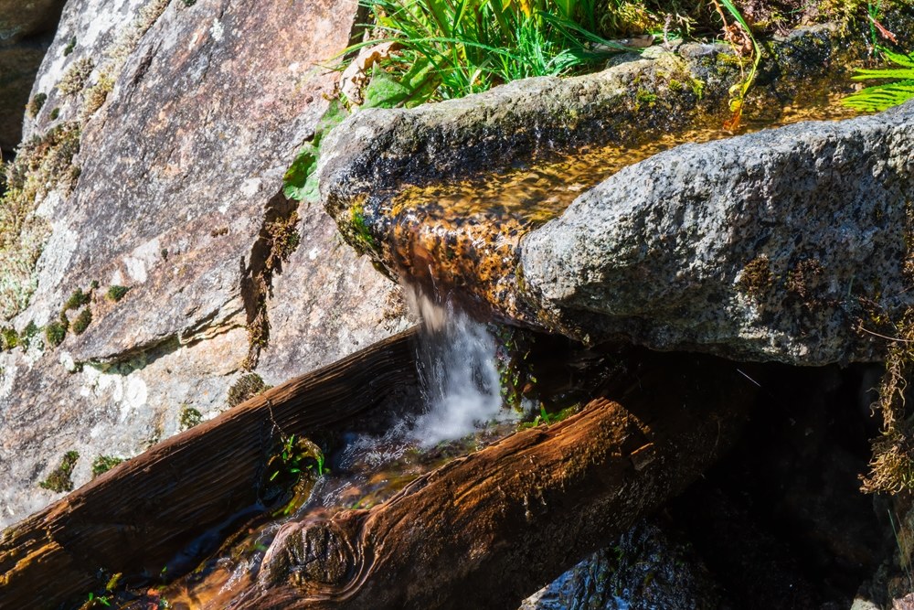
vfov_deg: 16.6
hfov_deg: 24.6
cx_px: 457
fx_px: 2095
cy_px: 305
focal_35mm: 82
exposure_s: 1/13
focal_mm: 55
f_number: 20
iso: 100
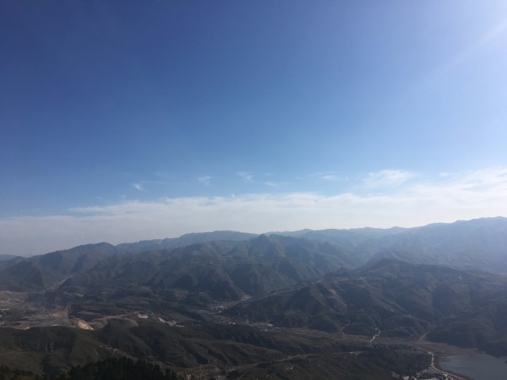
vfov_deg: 48.2
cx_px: 254
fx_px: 425
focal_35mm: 29
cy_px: 190
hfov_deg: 61.7
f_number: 2.2
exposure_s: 1/3077
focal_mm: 4.15
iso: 25
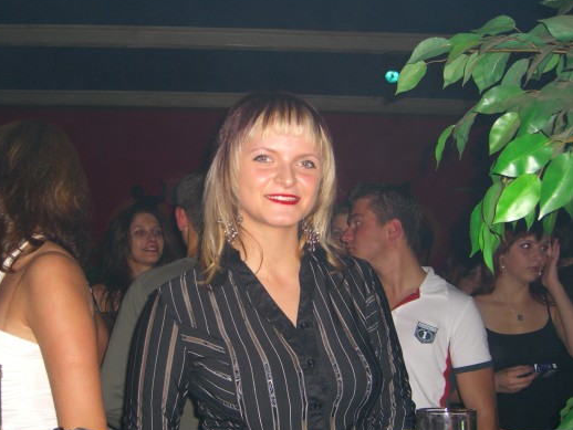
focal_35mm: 44
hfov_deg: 42.8
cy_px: 232
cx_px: 247
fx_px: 729
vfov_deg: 32.9
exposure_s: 1/60
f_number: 2.8
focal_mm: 7.9
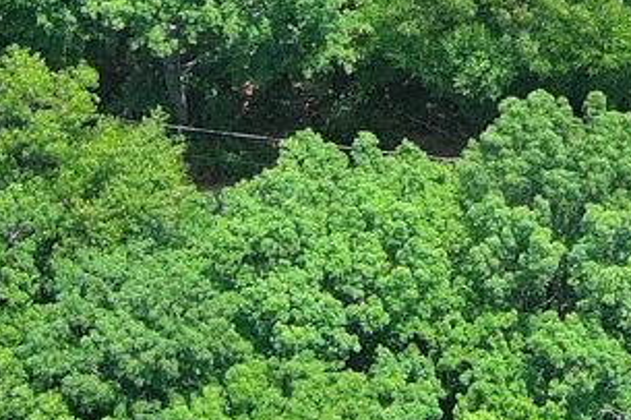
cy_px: -839
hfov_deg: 10.5
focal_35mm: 195
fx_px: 3416
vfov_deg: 6.4
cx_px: 625
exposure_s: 1/367
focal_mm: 10.57
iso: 100
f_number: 2.8
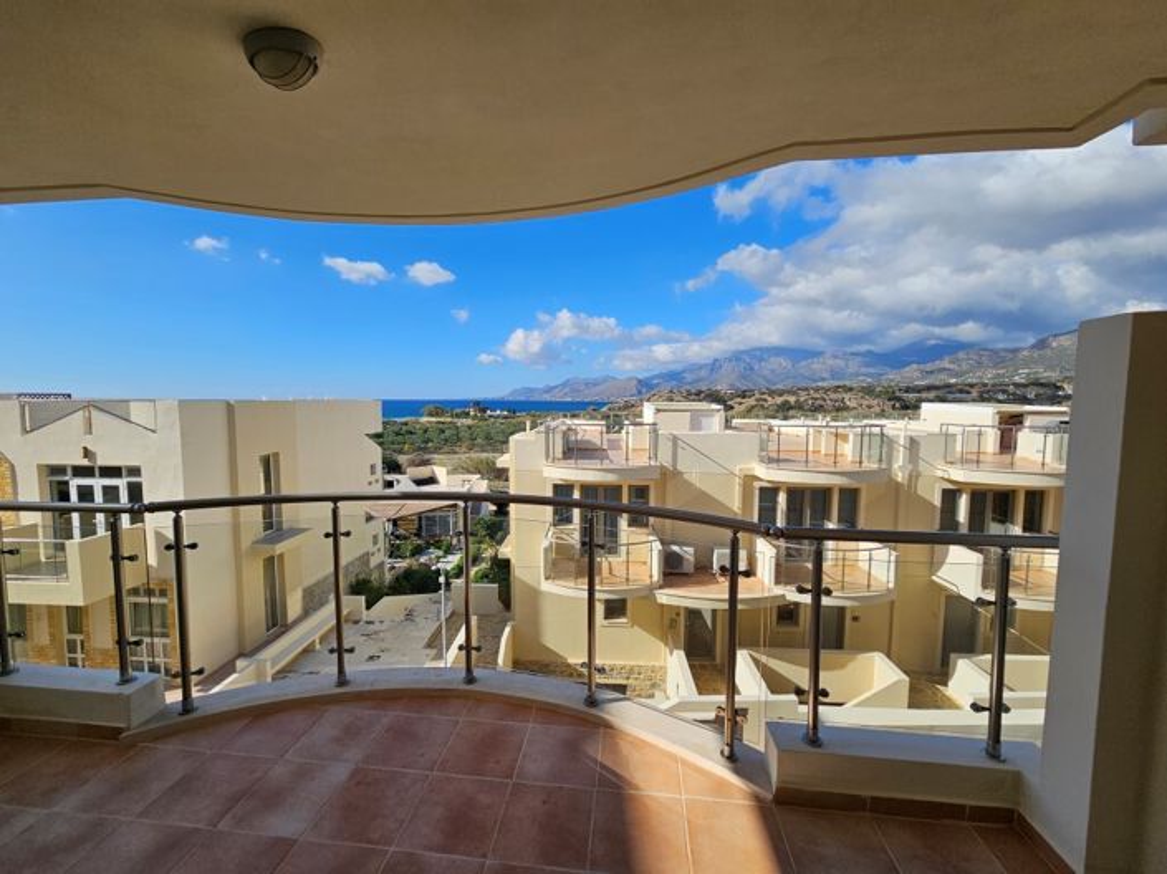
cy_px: 437
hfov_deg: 106.2
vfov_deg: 89.9
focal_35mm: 13
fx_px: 438
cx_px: 584
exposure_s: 1/3336
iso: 50
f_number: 2.2
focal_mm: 2.2
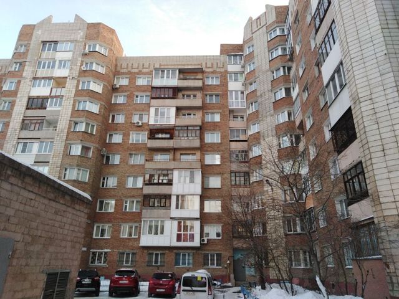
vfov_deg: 53.1
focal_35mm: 26
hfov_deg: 67.3
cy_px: 150
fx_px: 300
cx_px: 200
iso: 127
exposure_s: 1/60
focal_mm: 3.46
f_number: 2.2
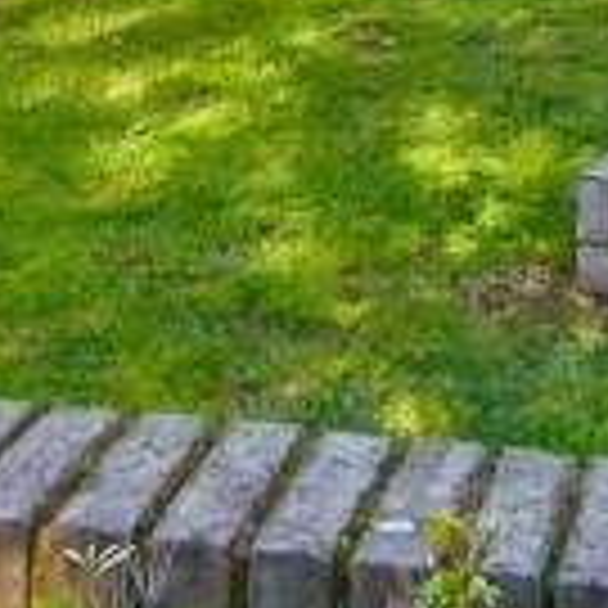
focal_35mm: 97
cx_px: 410
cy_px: -547
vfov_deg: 15.1
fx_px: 1928
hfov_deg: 17.9
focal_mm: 10
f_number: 8
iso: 320
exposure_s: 1/800
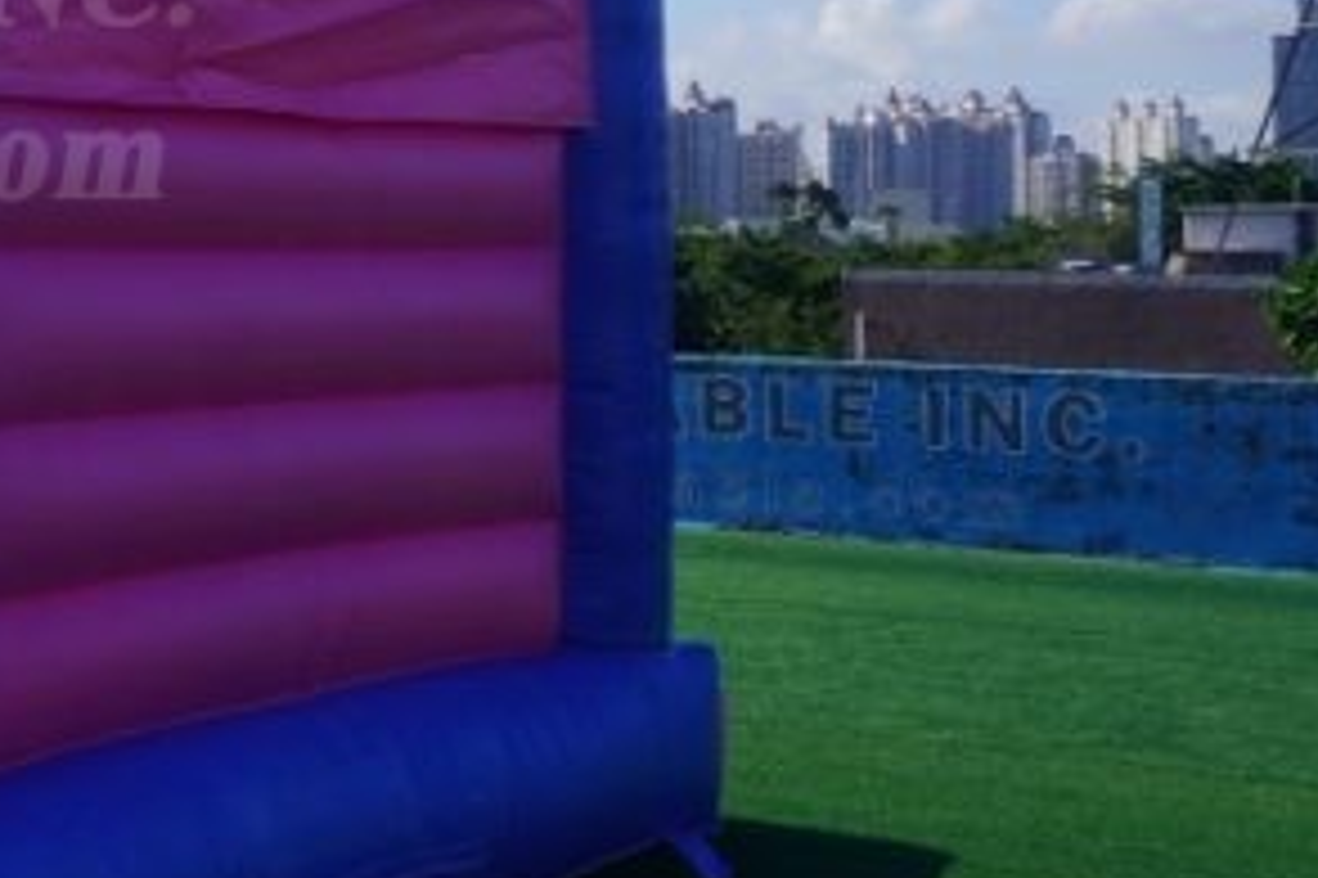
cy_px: 70
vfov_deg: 16.0
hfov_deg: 20.8
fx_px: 3073
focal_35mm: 84
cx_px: -621
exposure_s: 1/200
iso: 100
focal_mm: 16
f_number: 10
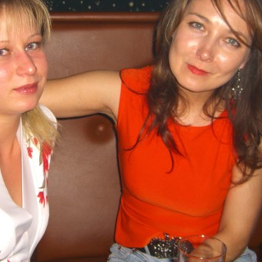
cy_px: 102
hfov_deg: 27.2
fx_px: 539
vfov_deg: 27.2
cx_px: 98
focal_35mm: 63
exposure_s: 1/60
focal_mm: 7.9
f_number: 2.8
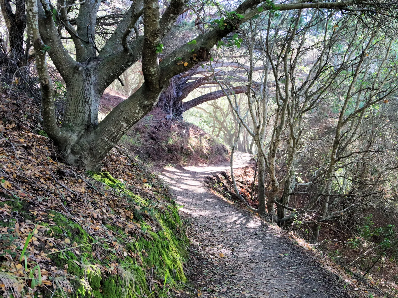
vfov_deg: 31.5
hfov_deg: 41.2
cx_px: 221
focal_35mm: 46
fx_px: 529
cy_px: 149
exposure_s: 1/40
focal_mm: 28
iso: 3200
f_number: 8
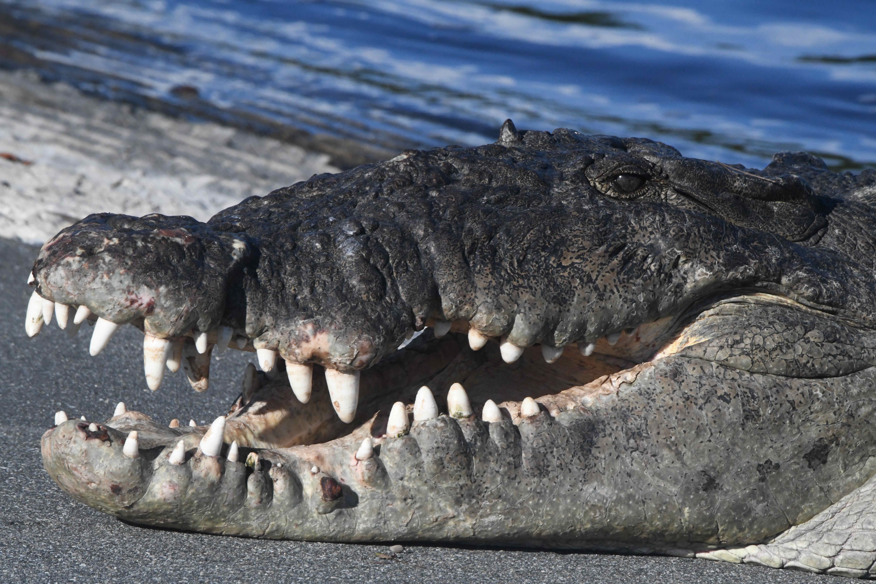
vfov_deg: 2.3
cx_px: 438
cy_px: 292
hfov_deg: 3.4
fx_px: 14599
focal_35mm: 600
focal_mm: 600
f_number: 29
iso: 5000
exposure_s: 1/2000
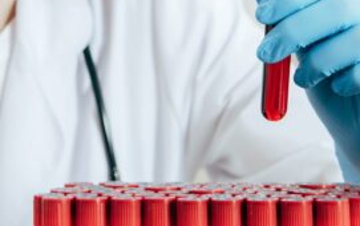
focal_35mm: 202
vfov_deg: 6.5
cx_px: 128
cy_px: 97
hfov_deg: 10.4
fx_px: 1984
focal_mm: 70
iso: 500
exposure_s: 1/160
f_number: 7.1
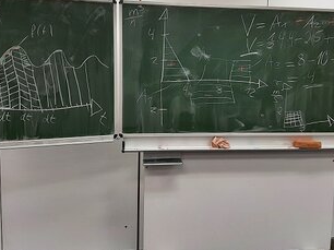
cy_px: 90
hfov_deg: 53.9
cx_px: 186
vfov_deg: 41.4
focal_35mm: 34
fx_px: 328
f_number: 1.7
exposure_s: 1/50
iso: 40
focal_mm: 3.93
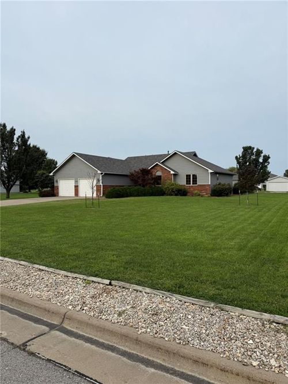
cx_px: 144
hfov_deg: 56.8
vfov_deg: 71.6
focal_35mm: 24
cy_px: 192
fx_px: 266
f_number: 1.78
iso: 80
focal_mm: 6.76
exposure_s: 1/2169
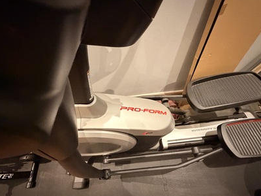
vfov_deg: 77.9
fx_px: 121
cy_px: 108
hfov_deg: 94.5
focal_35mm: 16
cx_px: 131
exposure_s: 1/40
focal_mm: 2.22
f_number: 2.2
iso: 1250
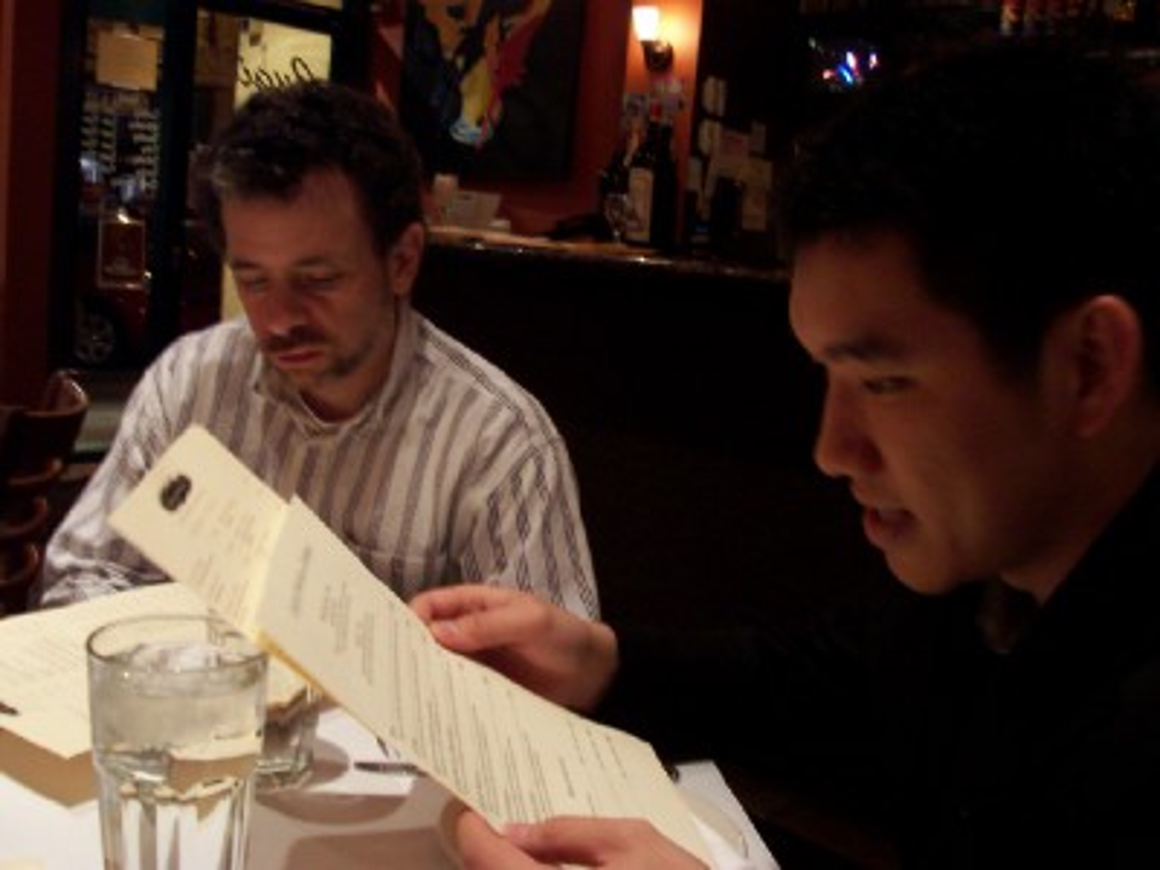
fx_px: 1240
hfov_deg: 50.1
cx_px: 580
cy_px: 435
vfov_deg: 38.7
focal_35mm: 37
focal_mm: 5.6
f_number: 2.8
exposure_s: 1/8
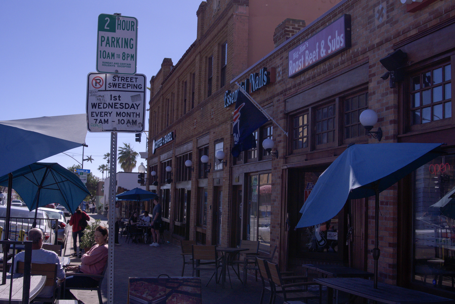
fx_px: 531
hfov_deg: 46.4
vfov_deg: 31.9
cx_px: 228
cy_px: 152
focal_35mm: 42
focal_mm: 28
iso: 400
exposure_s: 1/4000
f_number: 5.7
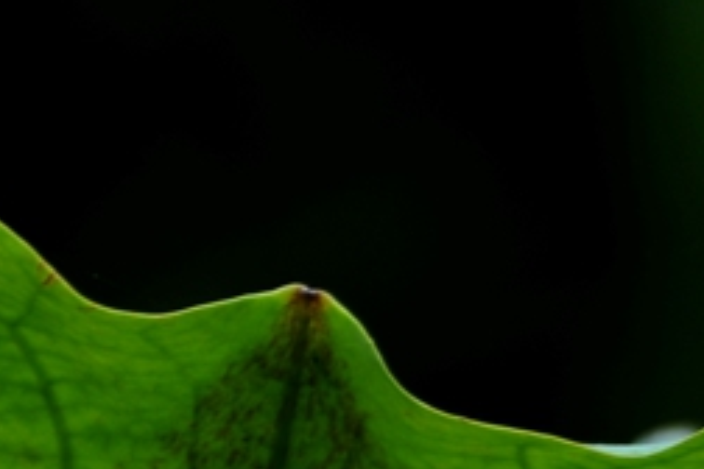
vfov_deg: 0.8
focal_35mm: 1784
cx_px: 1975
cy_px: 497
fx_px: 34884
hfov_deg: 1.2
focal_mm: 300
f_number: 5.6
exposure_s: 1/200
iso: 100
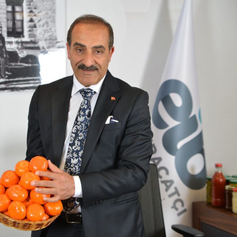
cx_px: 87
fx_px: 697
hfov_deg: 19.3
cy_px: 119
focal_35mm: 90
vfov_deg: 19.3
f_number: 4
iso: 100
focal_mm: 70
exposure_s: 1/100
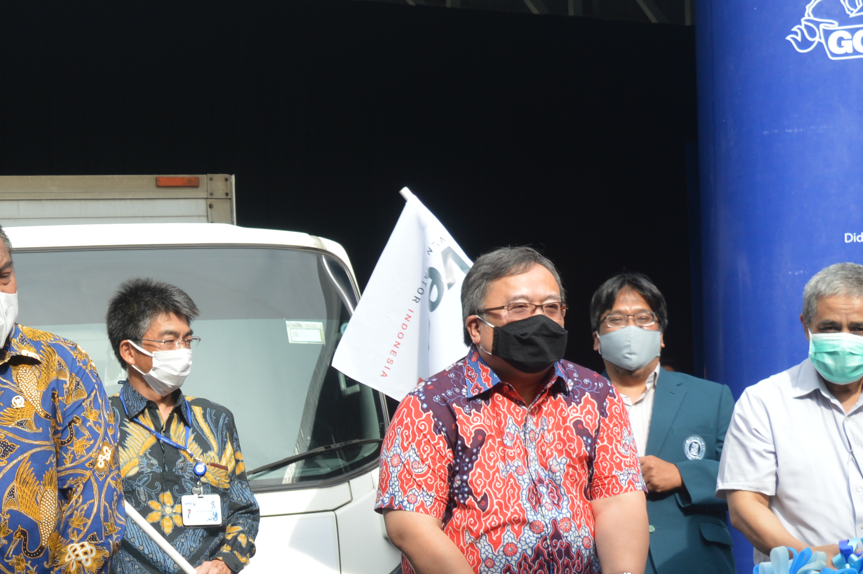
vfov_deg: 14.8
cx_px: 212
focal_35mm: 90
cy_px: 624
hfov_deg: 22.4
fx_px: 2160
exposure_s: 1/125
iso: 110
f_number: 5.6
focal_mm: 25
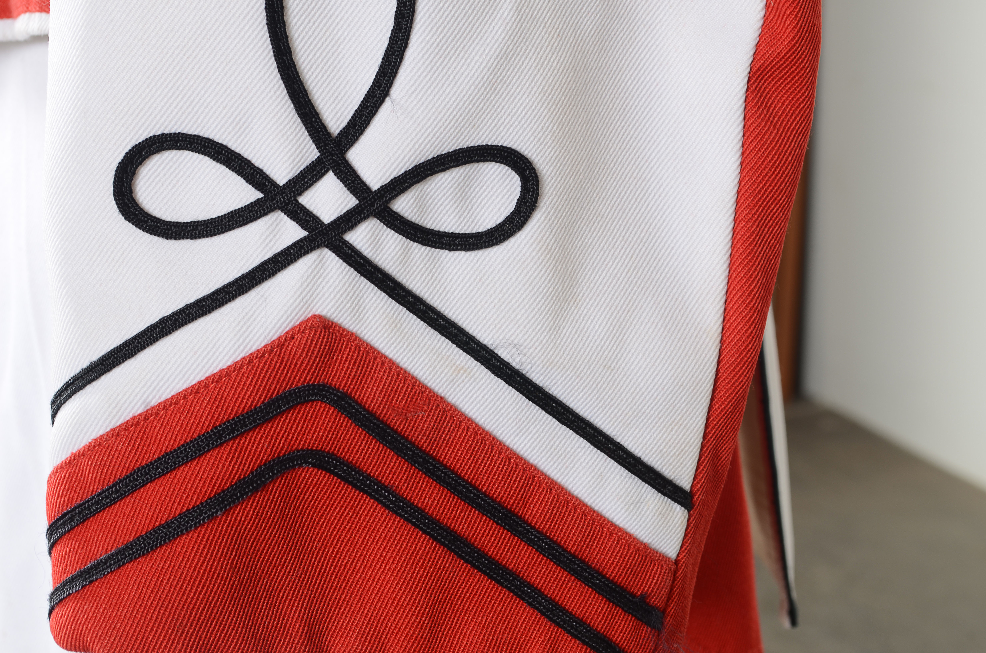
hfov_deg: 24.7
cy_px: 326
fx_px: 2255
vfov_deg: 16.5
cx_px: 493
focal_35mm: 82
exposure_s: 1/60
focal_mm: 55
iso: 100
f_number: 11
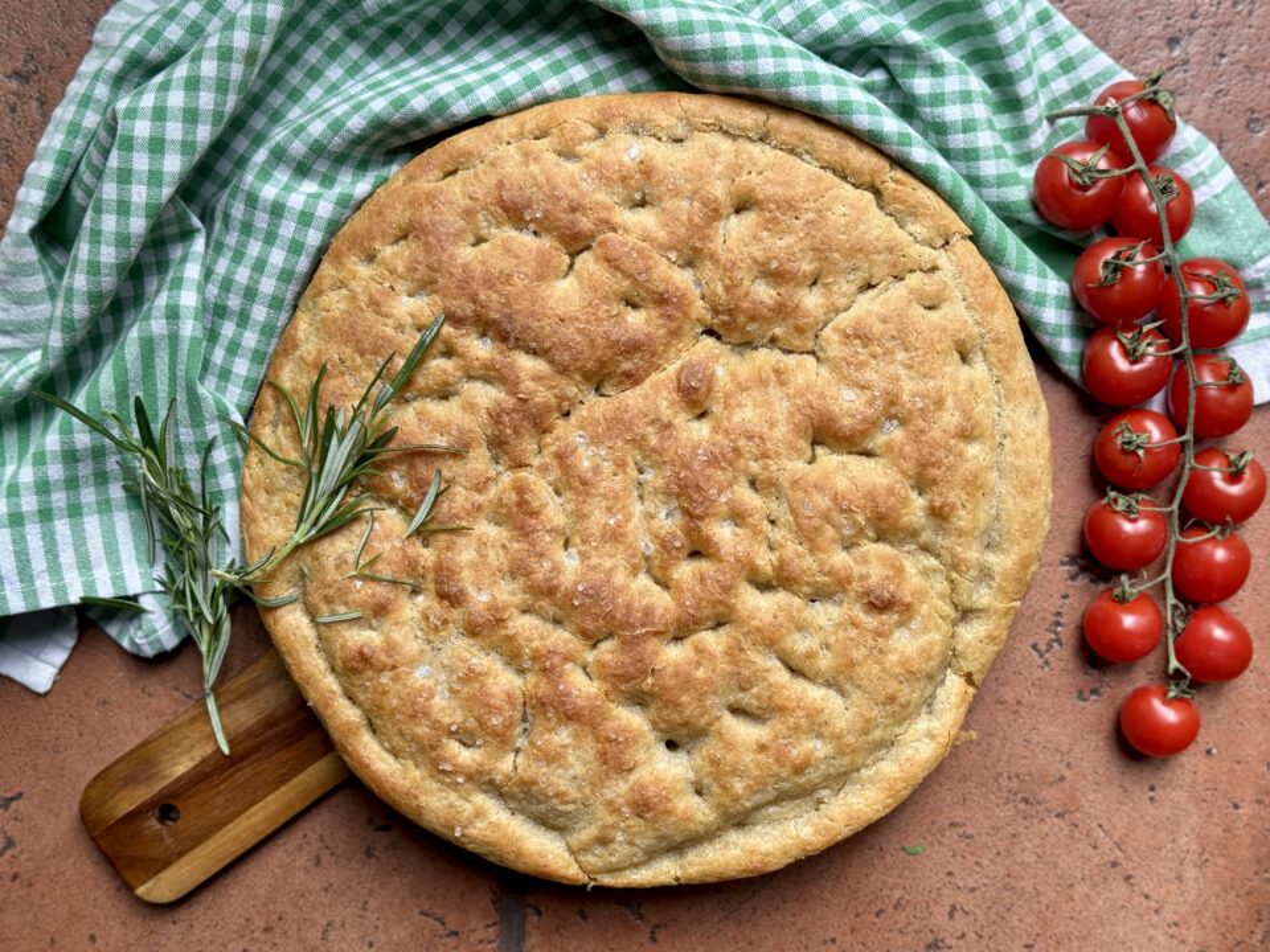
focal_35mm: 48
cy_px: 476
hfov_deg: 39.7
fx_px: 1761
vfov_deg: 30.3
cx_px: 635
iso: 64
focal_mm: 6.76
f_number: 1.78
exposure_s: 1/121
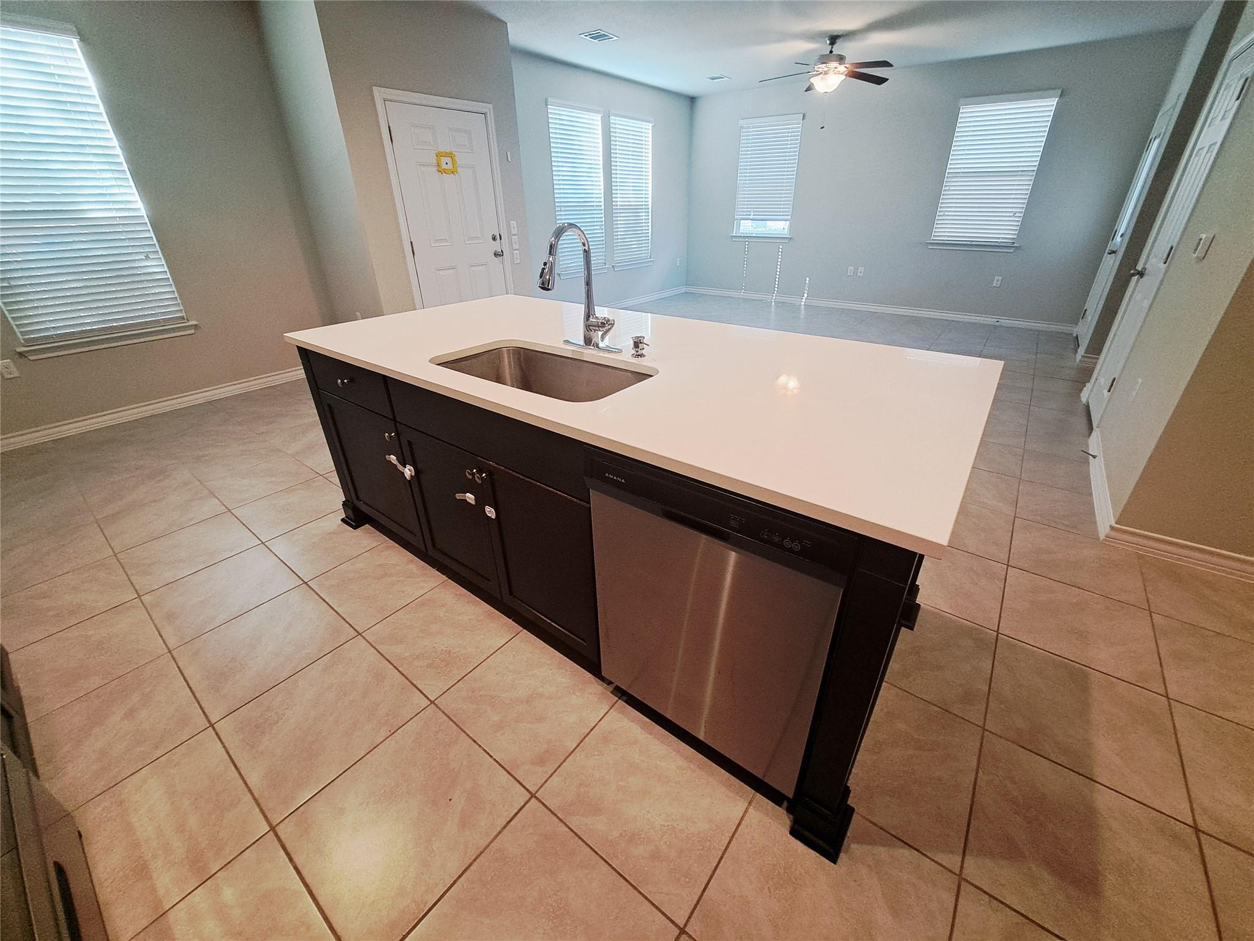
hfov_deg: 106.2
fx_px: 471
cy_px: 470
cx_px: 627
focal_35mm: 13
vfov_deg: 89.9
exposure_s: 1/40
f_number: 2.2
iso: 100
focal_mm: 1.74
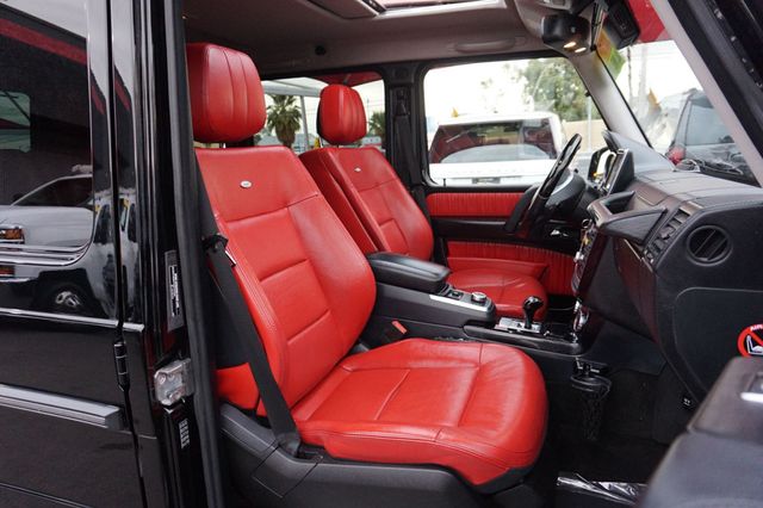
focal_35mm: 24
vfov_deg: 53.1
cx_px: 382
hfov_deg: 73.8
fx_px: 508
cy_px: 254
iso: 1250
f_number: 4
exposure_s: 1/160
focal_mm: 16
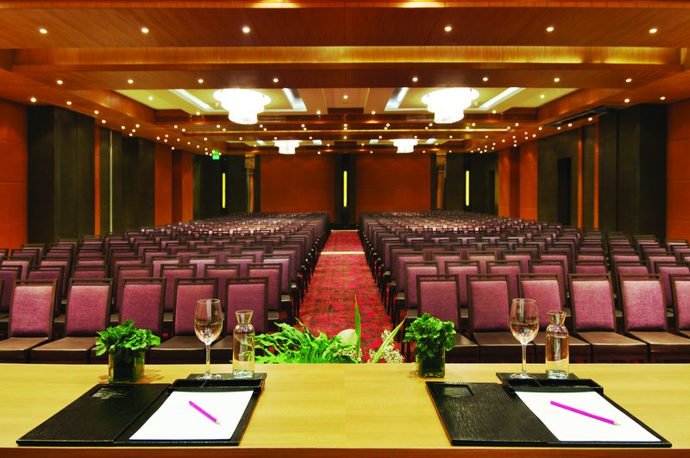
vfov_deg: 36.8
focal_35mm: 36
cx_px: 345
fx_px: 689
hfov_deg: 53.2
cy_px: 229
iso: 200
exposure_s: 1/2
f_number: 6.3
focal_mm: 24
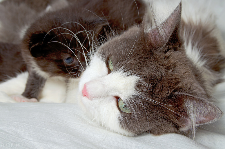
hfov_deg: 24.7
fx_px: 515
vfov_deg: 16.5
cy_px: 74
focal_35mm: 82
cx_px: 112
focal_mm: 55
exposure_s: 1/125
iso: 100
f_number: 11
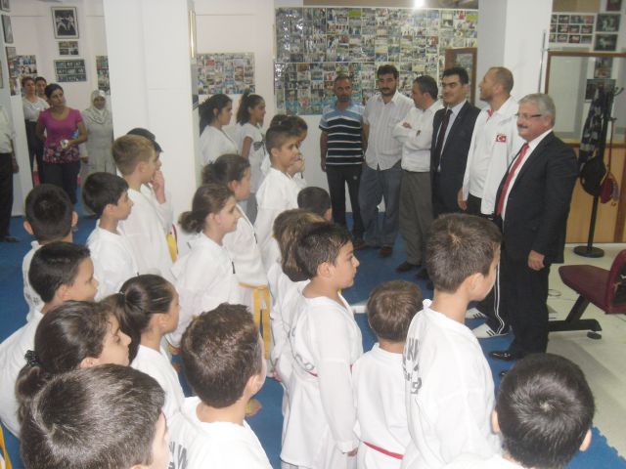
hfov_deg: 54.0
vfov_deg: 41.8
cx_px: 313
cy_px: 234
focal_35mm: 34
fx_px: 615
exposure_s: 1/45
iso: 200
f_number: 2.8
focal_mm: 6
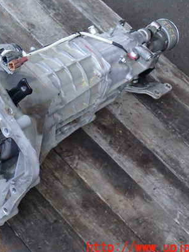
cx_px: 40
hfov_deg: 18.1
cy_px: 114
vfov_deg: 24.1
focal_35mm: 81
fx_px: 590
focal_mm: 9.65
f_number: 3.3
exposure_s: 1/60
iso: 200
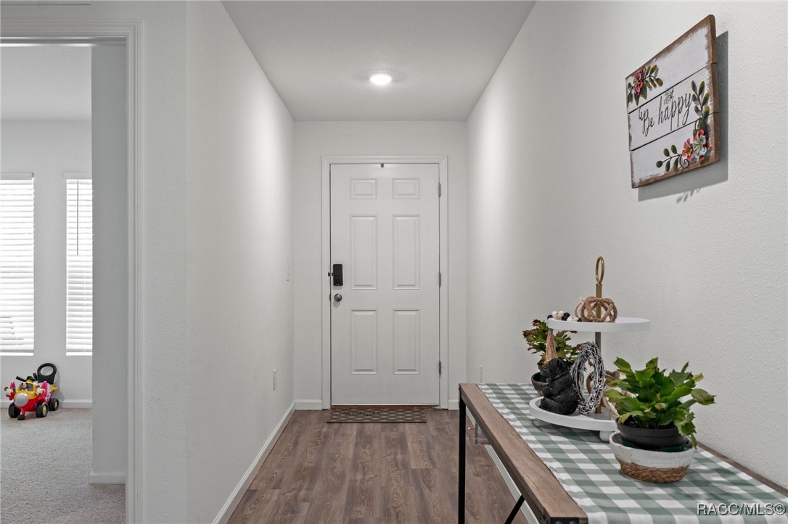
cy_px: 262
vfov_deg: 43.6
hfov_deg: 62.0
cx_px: 394
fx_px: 656
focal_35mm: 30
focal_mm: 20
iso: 320
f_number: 8
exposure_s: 1/3
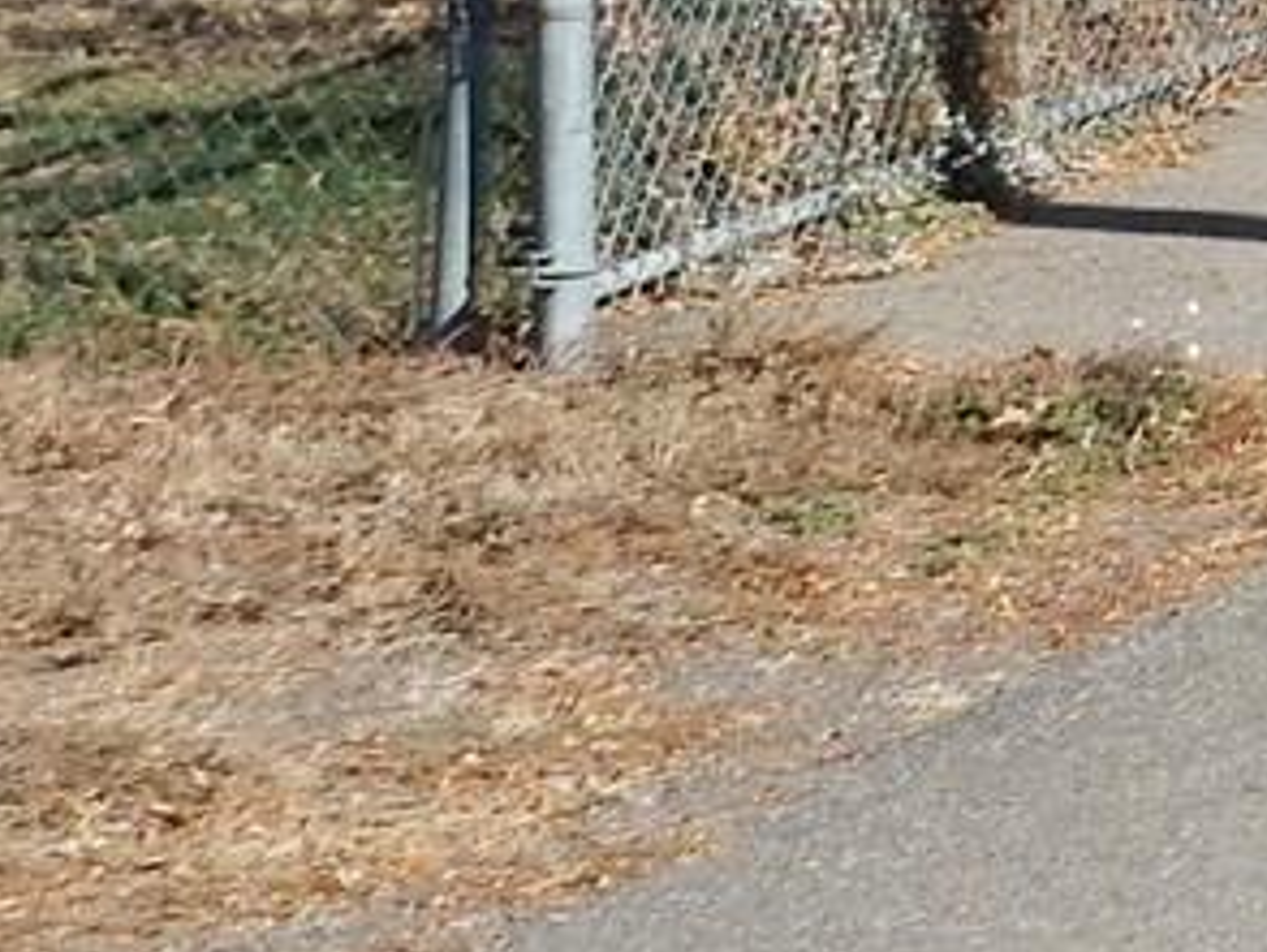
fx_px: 4982
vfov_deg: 10.4
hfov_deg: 12.2
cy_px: -625
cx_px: 2823
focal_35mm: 136
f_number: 3.7
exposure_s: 1/1250
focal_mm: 4.5
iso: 125
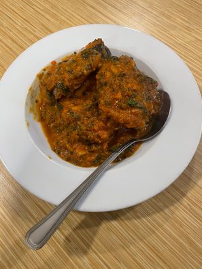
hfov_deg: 49.7
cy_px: 126
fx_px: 218
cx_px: 97
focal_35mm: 28
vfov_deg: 63.4
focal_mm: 4.2
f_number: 1.6
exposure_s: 1/50
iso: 160
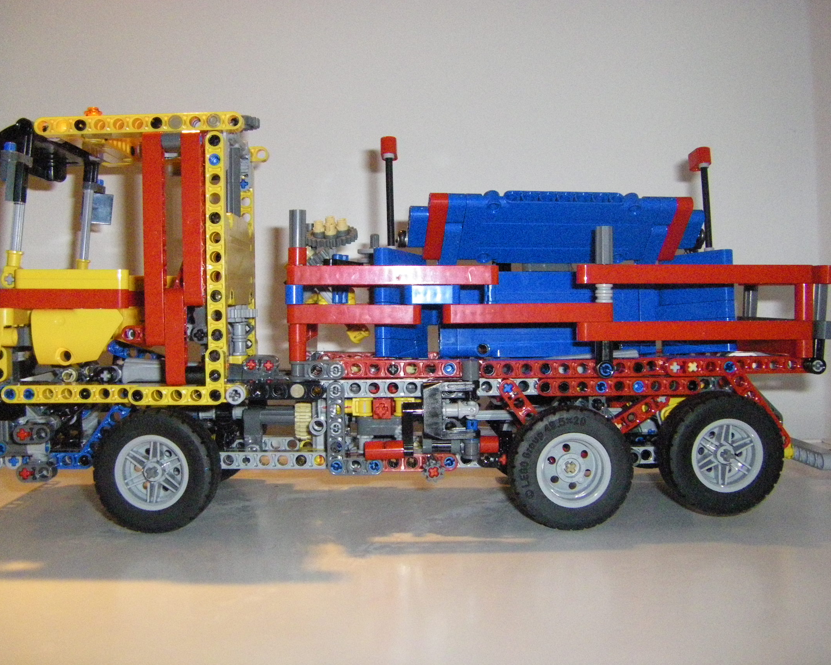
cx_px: 407
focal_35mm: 40
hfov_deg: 45.8
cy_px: 330
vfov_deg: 37.3
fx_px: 984
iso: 800
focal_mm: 6.3
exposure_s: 1/50
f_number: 7
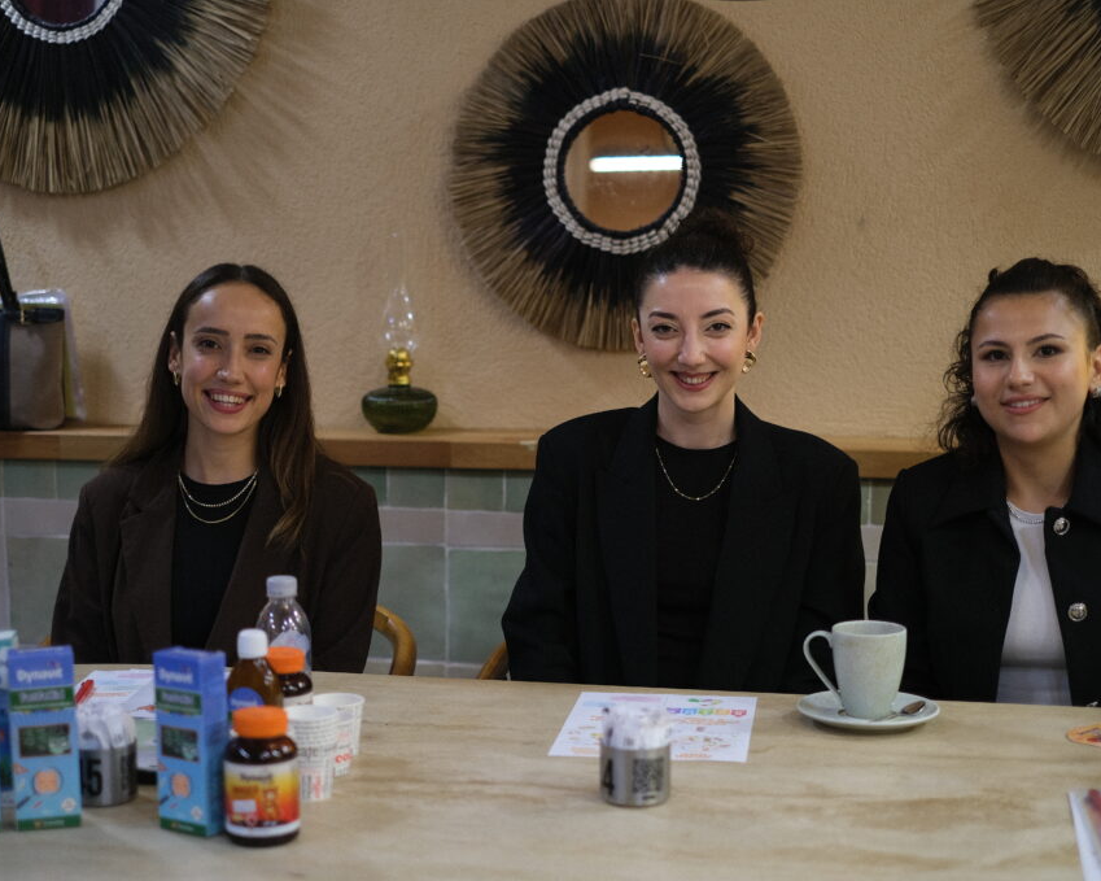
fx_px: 1955
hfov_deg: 31.5
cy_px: 442
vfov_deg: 25.4
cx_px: 543
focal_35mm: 60
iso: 250
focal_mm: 35
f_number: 1.6
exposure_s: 1/90
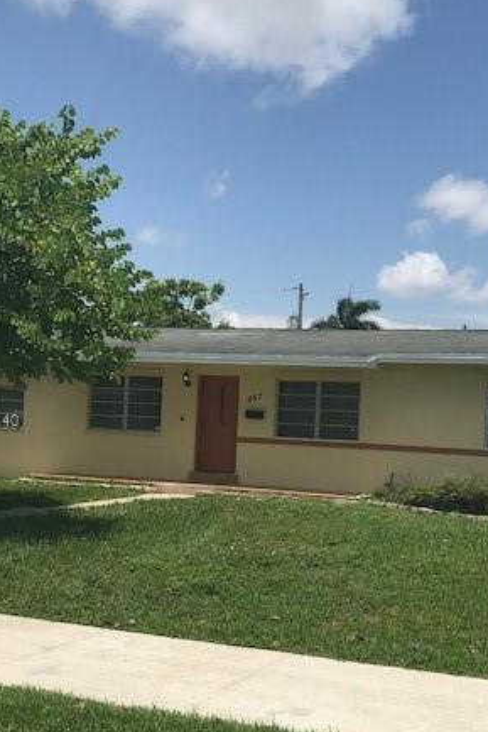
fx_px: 874
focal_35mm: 43
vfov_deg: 45.3
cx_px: 343
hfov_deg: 30.9
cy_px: 423
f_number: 1.8
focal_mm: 3.99
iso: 20
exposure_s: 1/4000
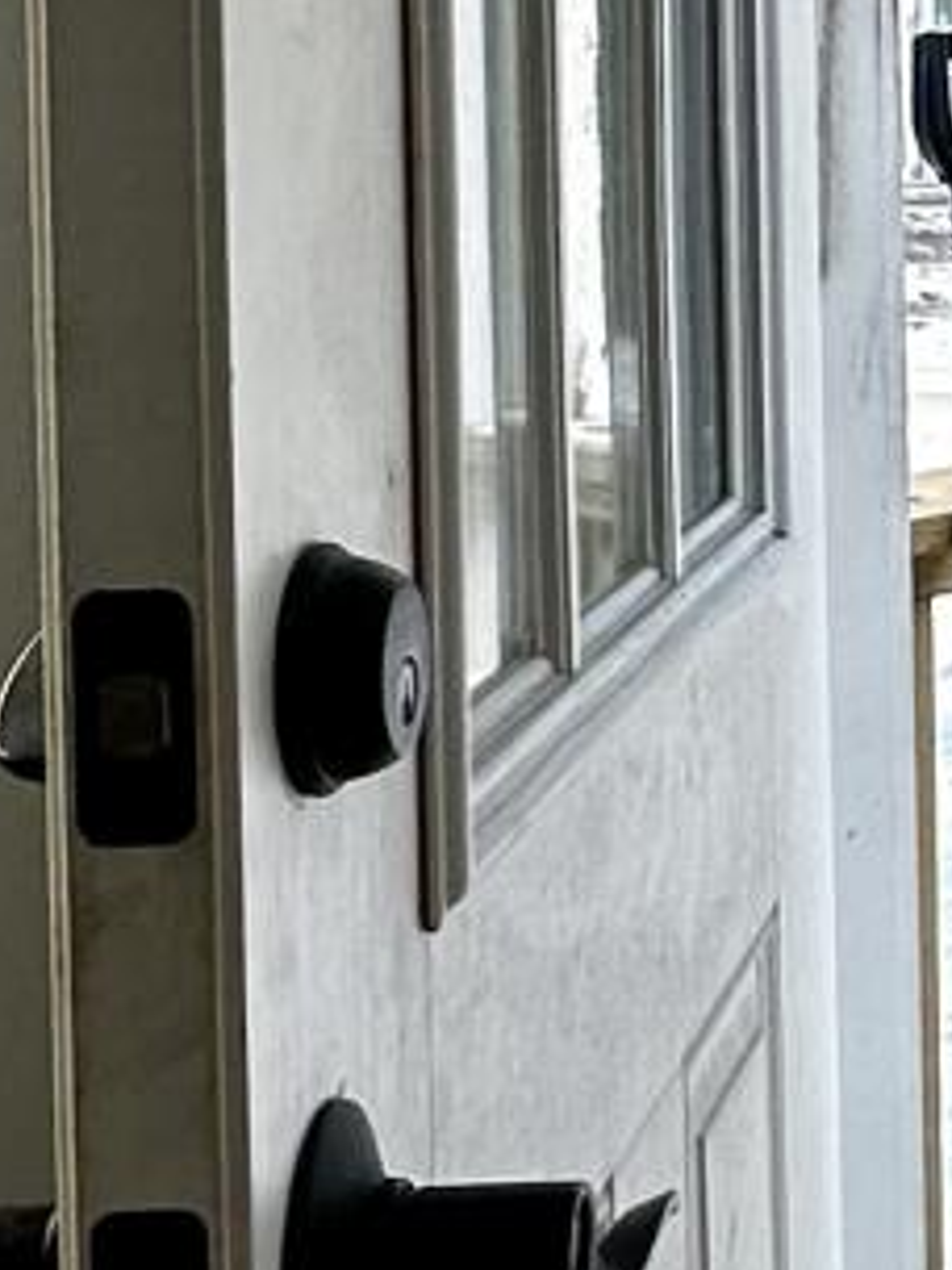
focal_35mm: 92
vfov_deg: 21.1
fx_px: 3374
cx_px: 1574
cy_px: 259
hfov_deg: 14.6
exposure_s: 1/359
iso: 40
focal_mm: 2.22
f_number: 2.2
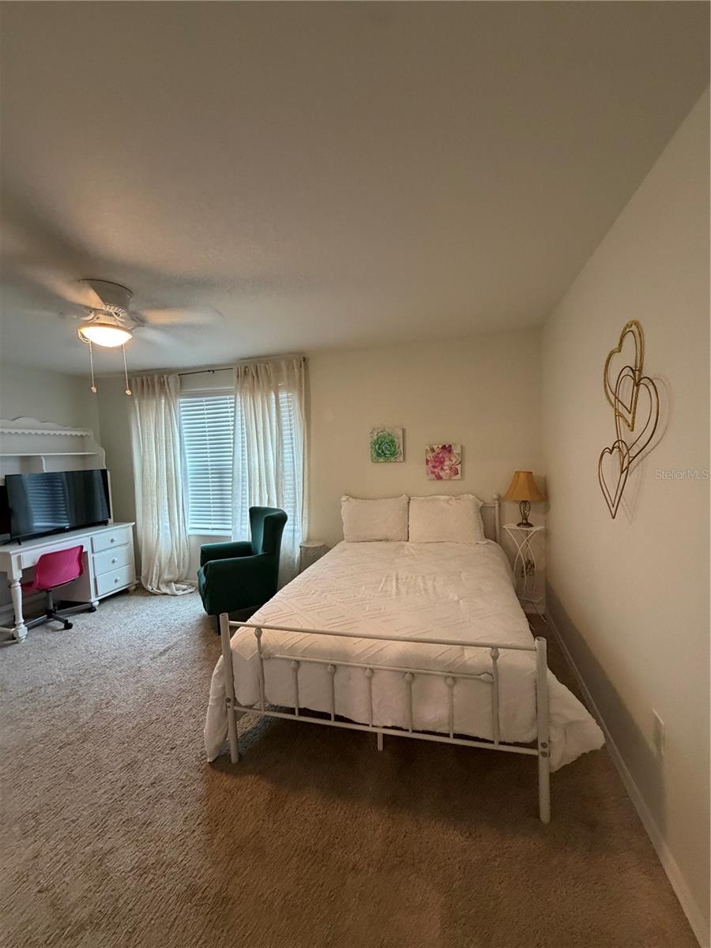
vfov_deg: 102.1
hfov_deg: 85.7
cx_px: 356
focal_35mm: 14
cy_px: 474
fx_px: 383
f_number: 2.2
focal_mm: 2.22
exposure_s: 1/60
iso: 500
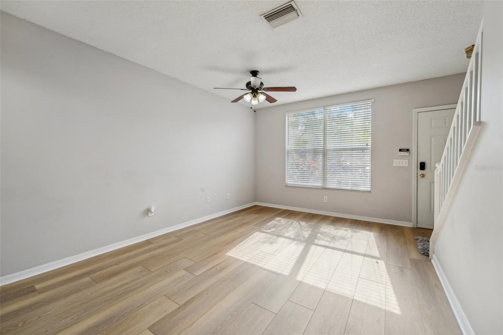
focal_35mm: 14
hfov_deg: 104.3
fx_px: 196
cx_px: 252
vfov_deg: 81.2
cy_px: 168
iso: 200
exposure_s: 1/60
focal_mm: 14
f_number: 8
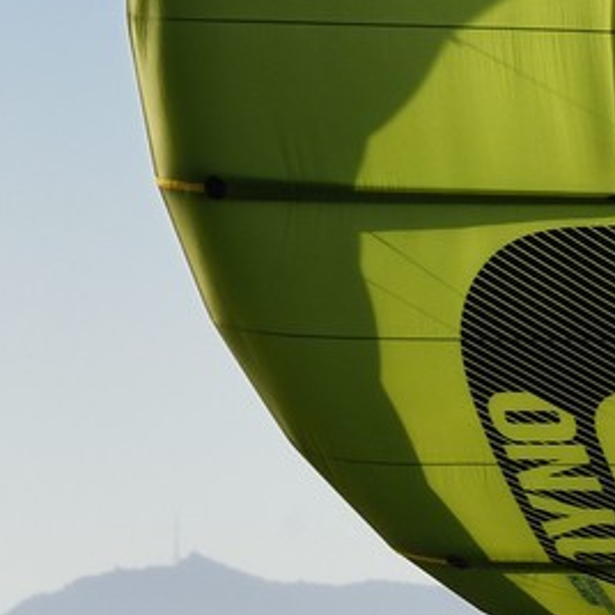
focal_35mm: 684
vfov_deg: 2.6
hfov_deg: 2.5
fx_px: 13749
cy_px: 220
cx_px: 1820
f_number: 11
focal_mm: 135
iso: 200
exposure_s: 1/500
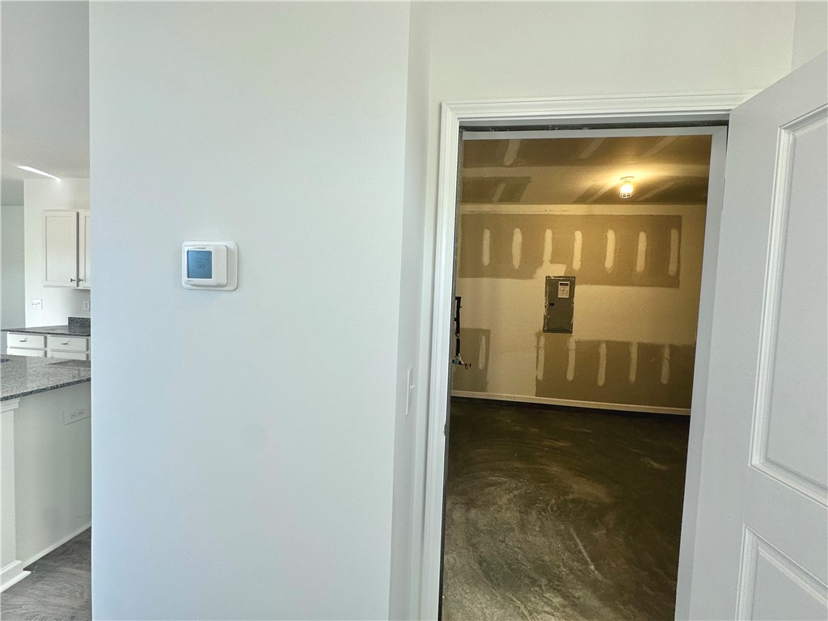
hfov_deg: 102.1
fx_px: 335
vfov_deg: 85.7
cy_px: 310
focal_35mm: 14
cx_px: 414
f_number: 2.2
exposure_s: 1/120
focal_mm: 2.22
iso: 80
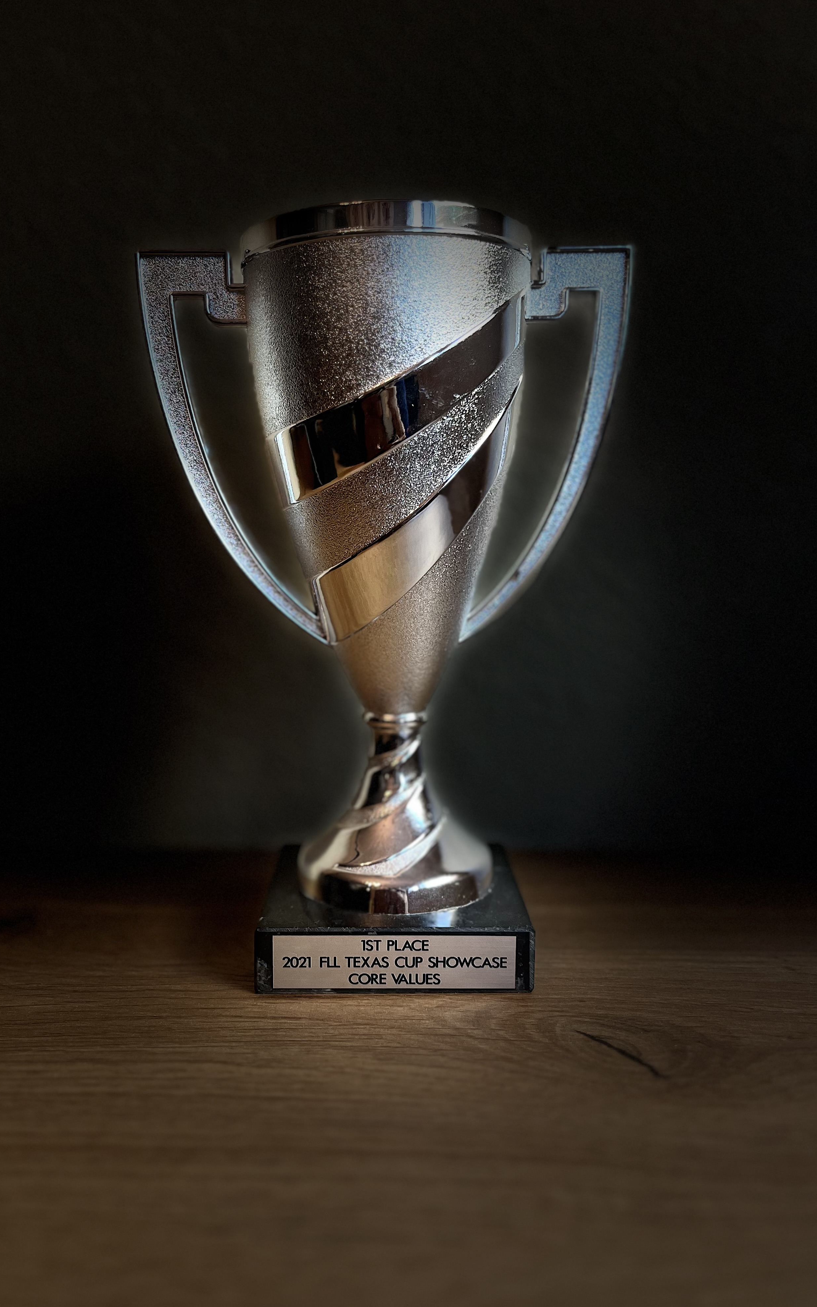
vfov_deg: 66.5
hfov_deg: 44.5
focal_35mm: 28
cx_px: 388
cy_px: 651
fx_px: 998
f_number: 1.6
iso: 125
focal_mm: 5.1
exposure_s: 1/60
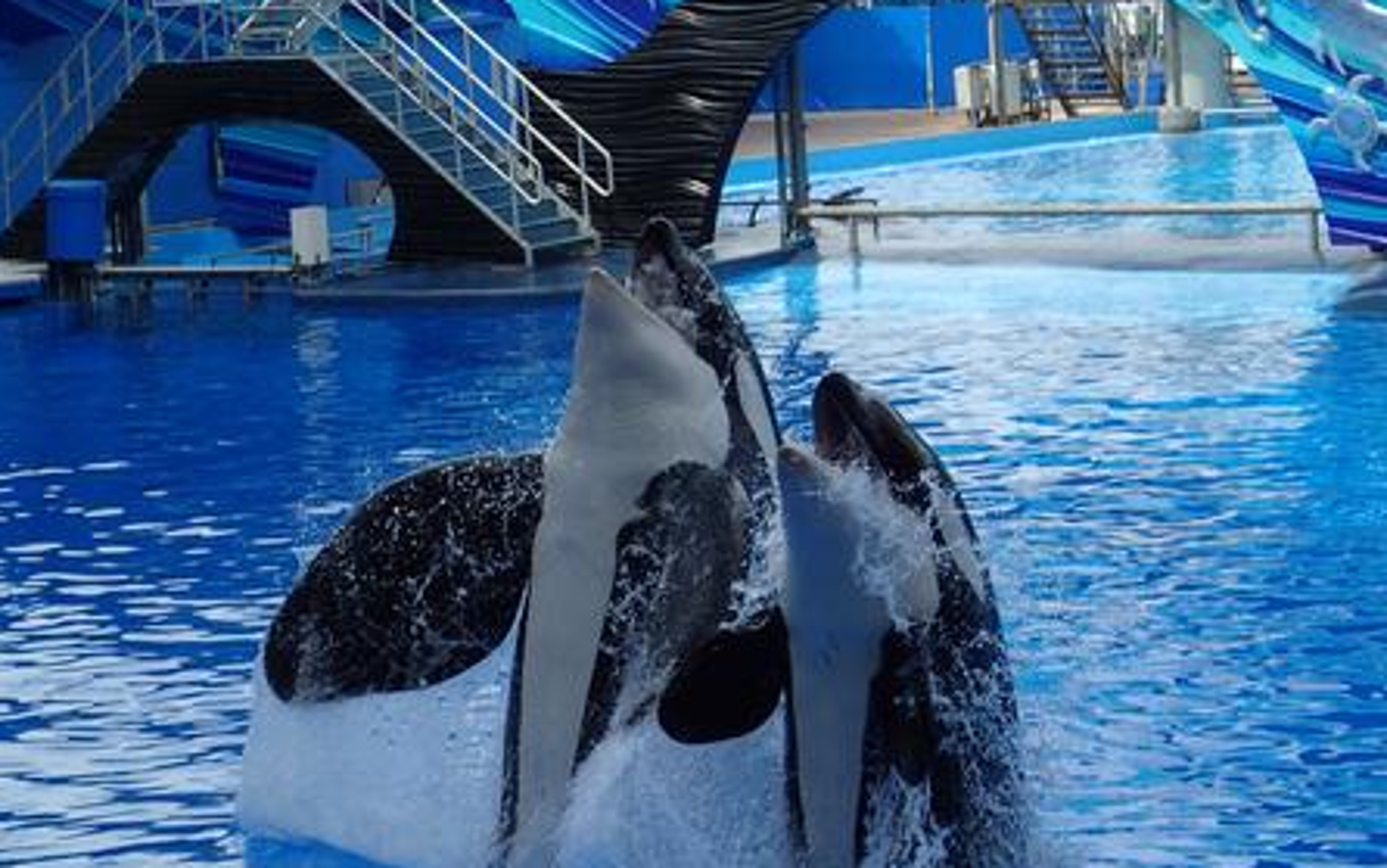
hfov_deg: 19.5
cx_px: 694
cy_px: 404
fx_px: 4046
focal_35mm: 107
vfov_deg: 12.2
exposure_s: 1/640
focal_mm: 18
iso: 200
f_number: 4.9
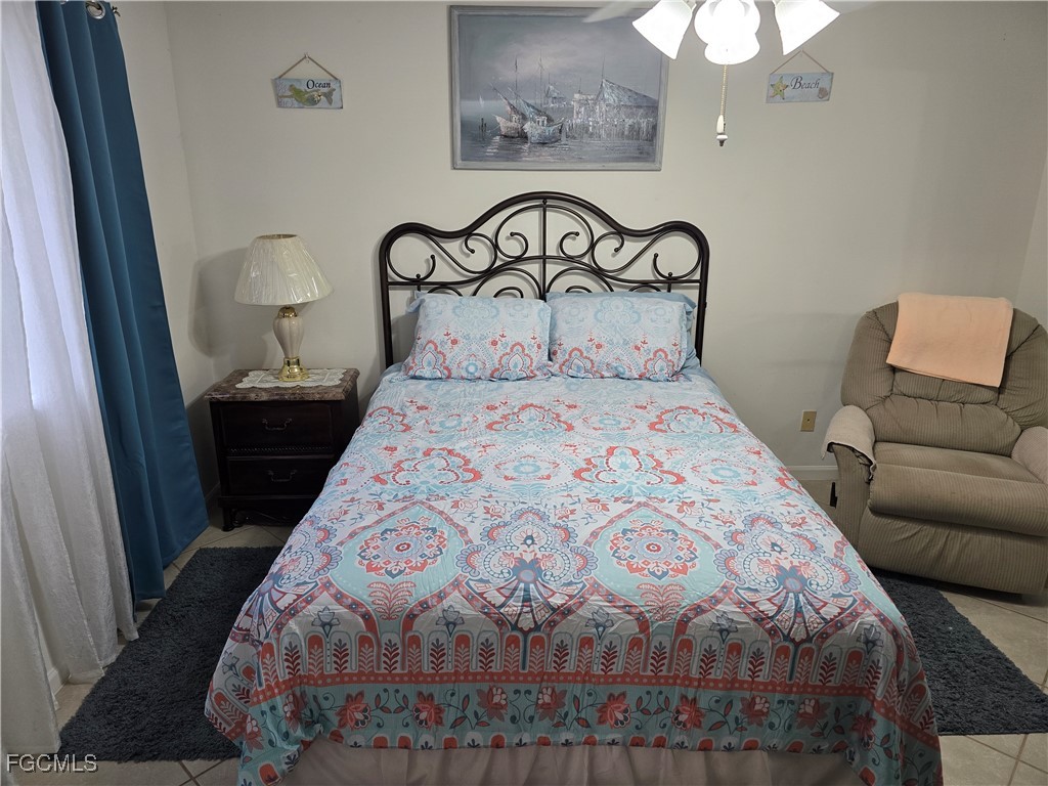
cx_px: 524
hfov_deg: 73.9
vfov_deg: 58.9
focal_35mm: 23
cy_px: 393
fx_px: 696
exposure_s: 1/120
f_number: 1.7
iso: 160
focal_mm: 6.3
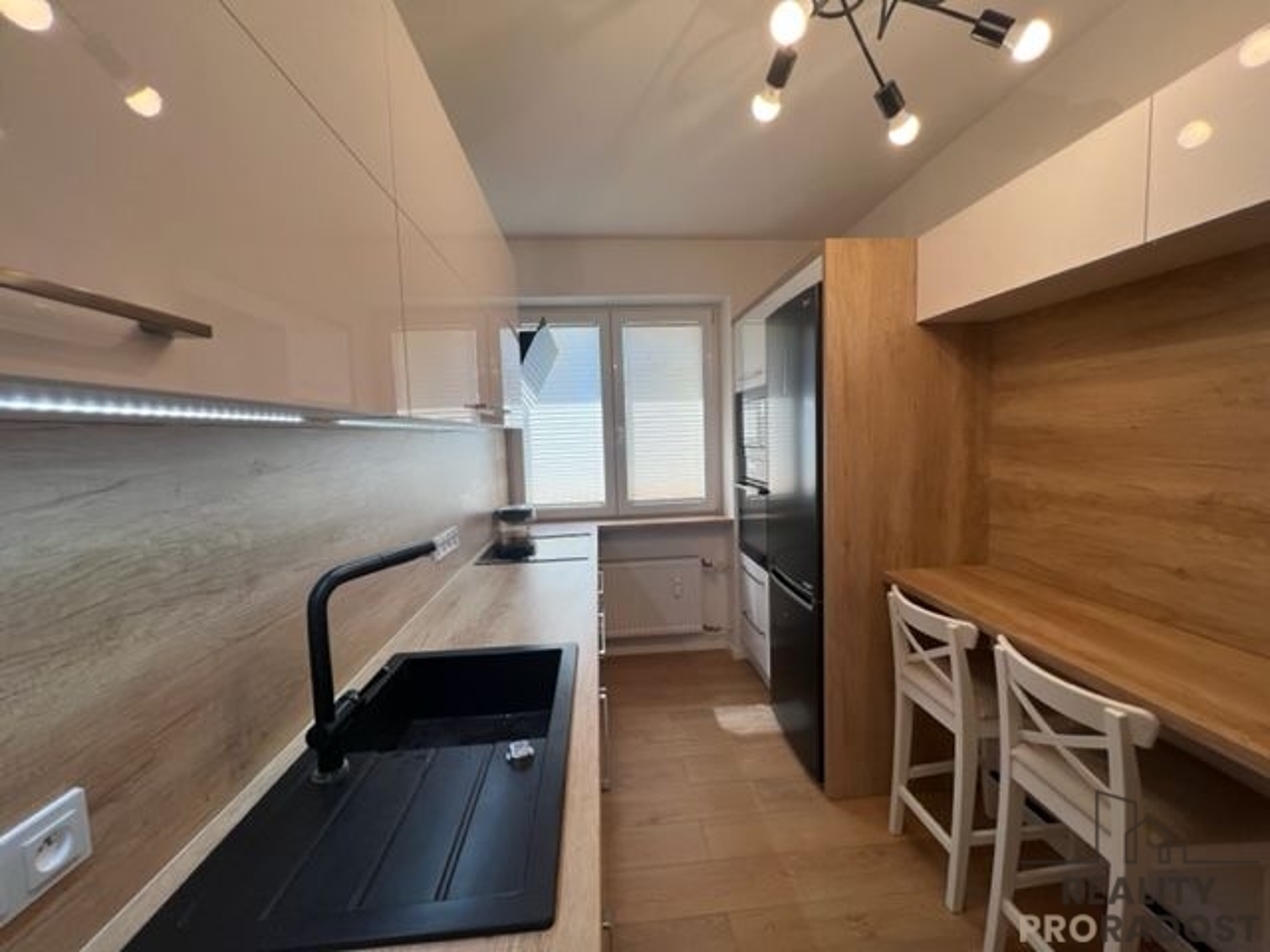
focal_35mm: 13
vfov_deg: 89.9
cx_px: 635
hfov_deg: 106.2
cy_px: 476
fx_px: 477
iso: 32
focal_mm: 1.57
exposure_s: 1/156
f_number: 1.8
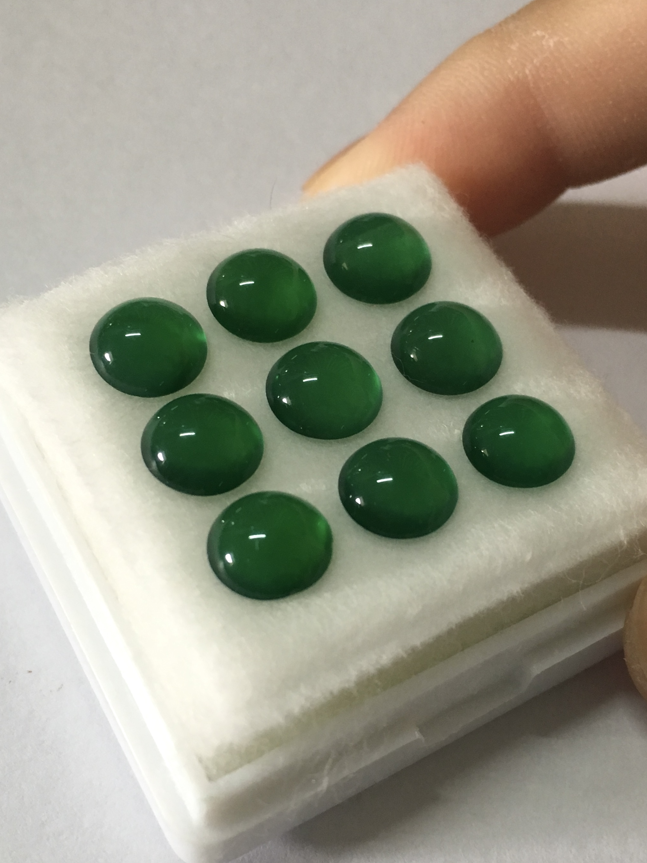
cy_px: 417
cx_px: 333
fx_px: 748
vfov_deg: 59.9
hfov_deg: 46.8
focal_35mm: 30
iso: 125
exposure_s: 1/33
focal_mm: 4.15
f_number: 2.2
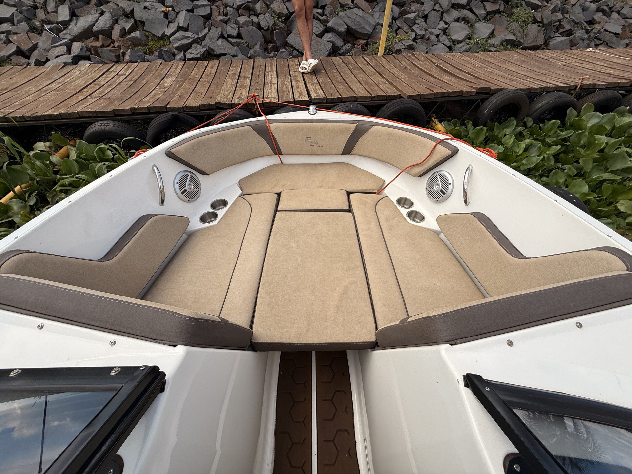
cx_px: 316
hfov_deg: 102.1
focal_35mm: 14
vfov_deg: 85.7
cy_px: 237
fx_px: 256
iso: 50
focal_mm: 2.22
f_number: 2.2
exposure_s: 1/2092
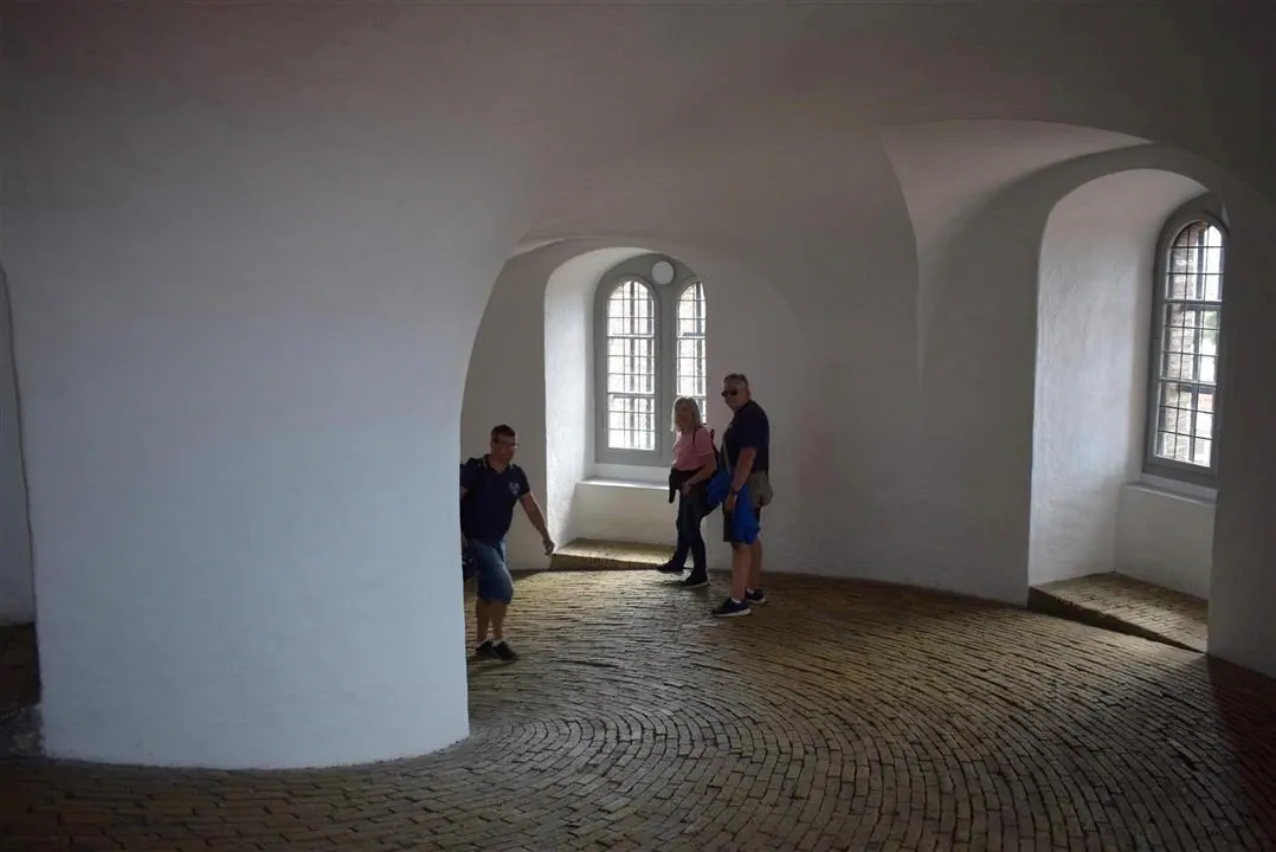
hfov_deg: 57.2
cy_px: 426
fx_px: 1170
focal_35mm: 33
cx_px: 638
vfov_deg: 40.0
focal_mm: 22
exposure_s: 1/80
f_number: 3.8
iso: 200
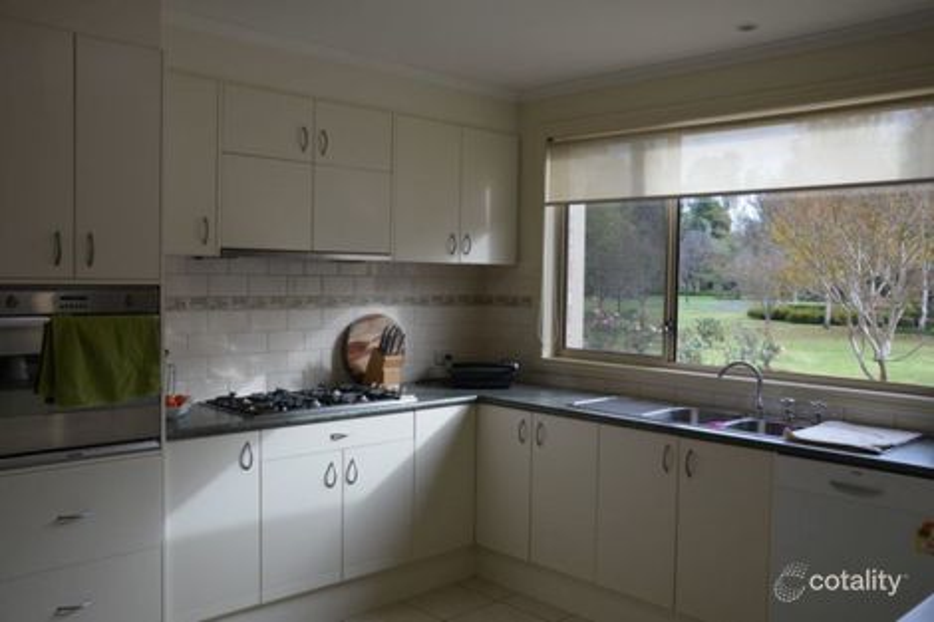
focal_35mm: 32
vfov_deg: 41.7
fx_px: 817
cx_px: 467
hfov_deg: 59.5
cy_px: 311
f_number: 5.6
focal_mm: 21
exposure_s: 1/125
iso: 280
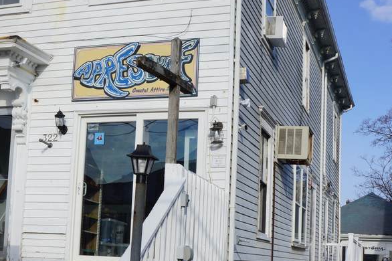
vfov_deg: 22.7
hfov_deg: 33.9
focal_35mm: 59
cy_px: 202
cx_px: 166
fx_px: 642
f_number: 13
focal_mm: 18
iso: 100
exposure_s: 1/160
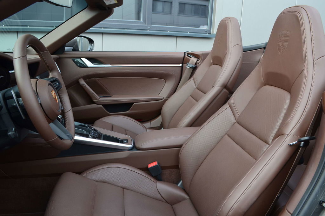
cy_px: 108
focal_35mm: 27
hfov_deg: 67.5
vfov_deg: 47.7
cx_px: 162
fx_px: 243
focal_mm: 18
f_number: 10
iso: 400
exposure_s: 1/50
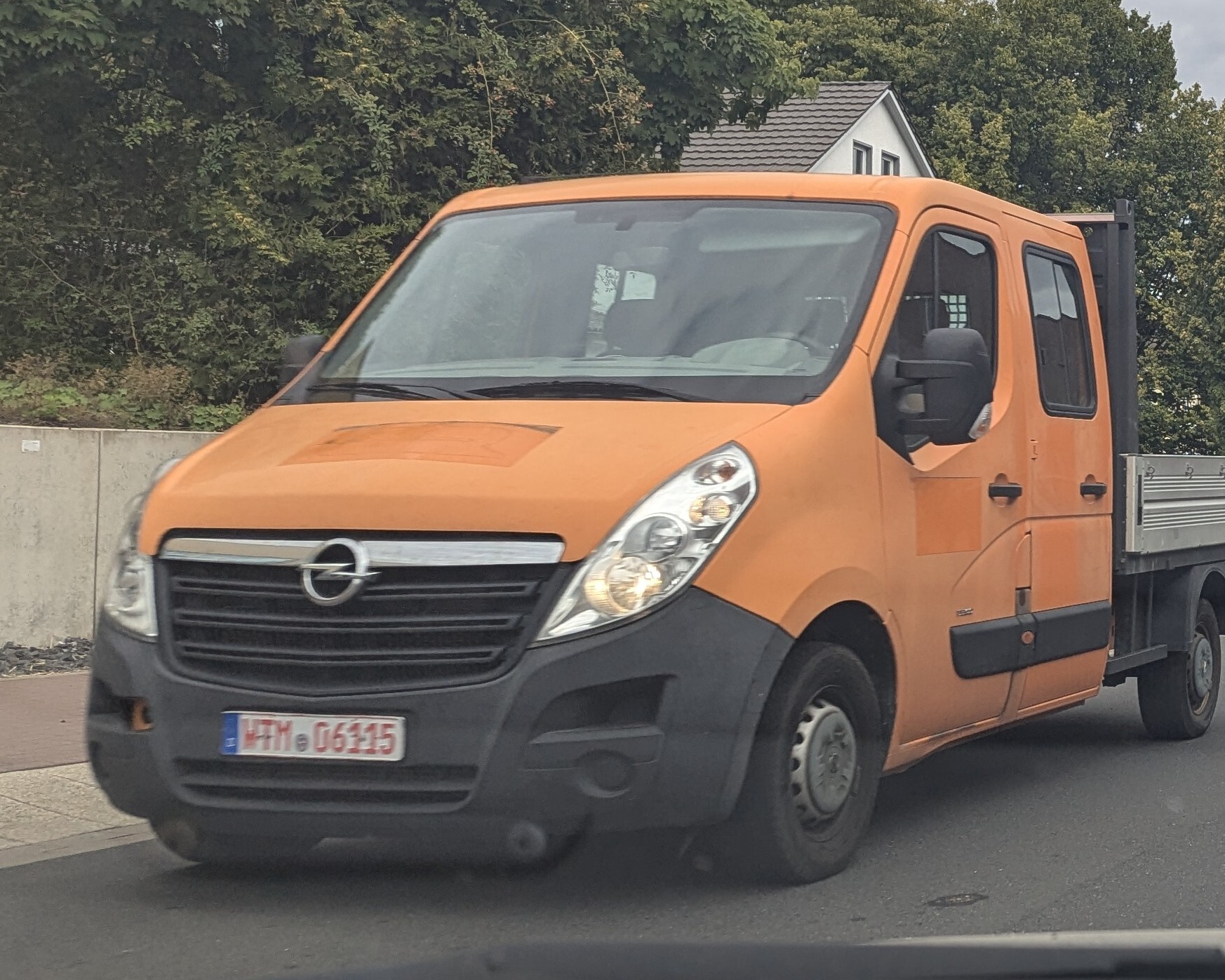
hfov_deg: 65.8
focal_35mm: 26
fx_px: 943
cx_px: 678
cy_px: 503
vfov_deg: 54.9
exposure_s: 1/1019
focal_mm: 6.8
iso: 46
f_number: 1.9
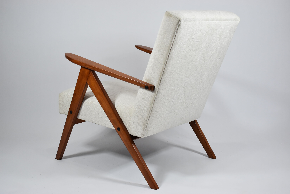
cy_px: 97
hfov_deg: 38.9
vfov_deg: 26.5
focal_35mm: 51
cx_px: 145
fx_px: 411
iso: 800
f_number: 4.5
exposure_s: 1/125
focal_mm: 34
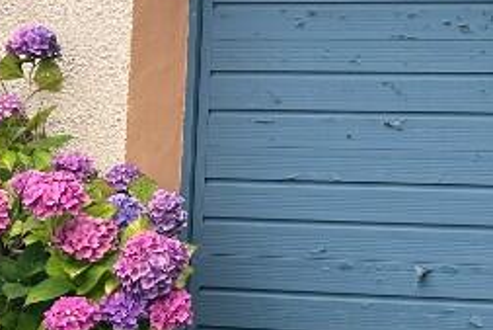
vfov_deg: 13.4
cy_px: 31
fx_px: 1384
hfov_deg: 17.7
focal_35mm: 101
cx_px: 781
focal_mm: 6.86
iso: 80
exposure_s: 1/2028
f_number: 1.78
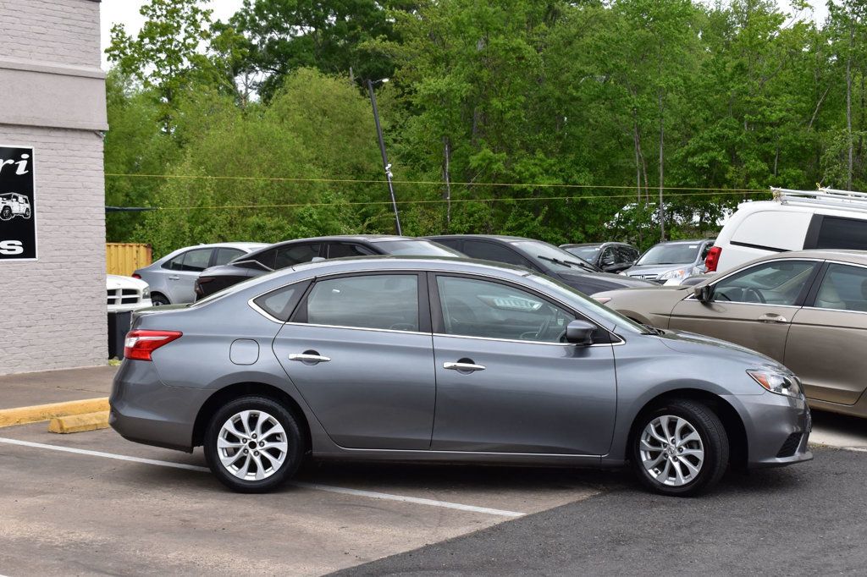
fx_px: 1372
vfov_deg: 23.8
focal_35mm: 57
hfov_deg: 35.1
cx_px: 434
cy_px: 288
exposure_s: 1/250
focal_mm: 38
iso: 400
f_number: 10
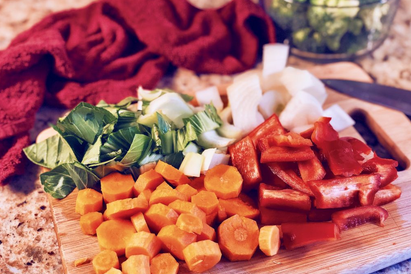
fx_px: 628
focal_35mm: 55
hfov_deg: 36.3
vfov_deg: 24.6
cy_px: 134
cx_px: 205
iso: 125
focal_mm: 6
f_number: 2.4
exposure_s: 1/30
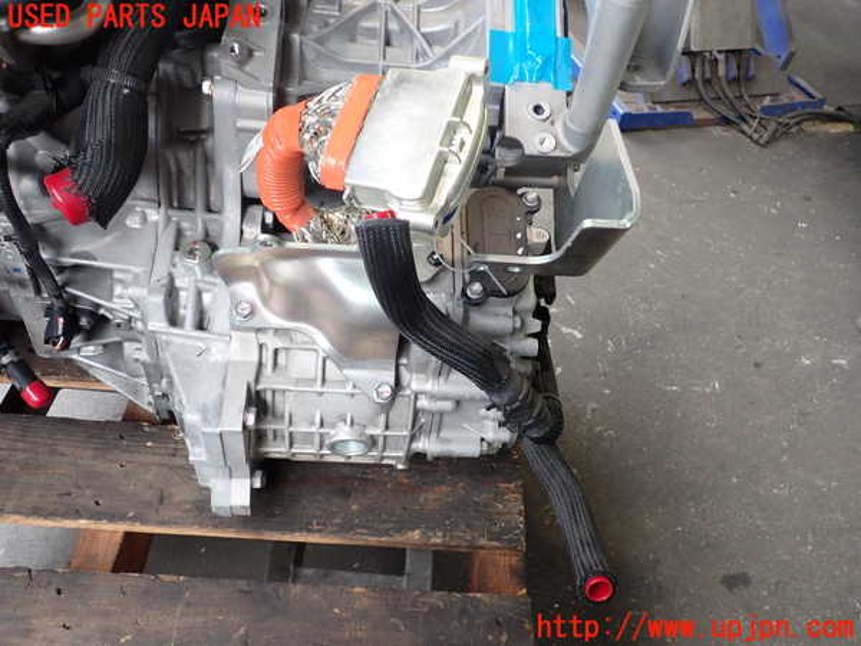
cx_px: 430
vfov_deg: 46.8
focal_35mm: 30
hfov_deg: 60.0
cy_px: 323
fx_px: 746
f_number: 2.3
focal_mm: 5.4
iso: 200
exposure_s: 1/60
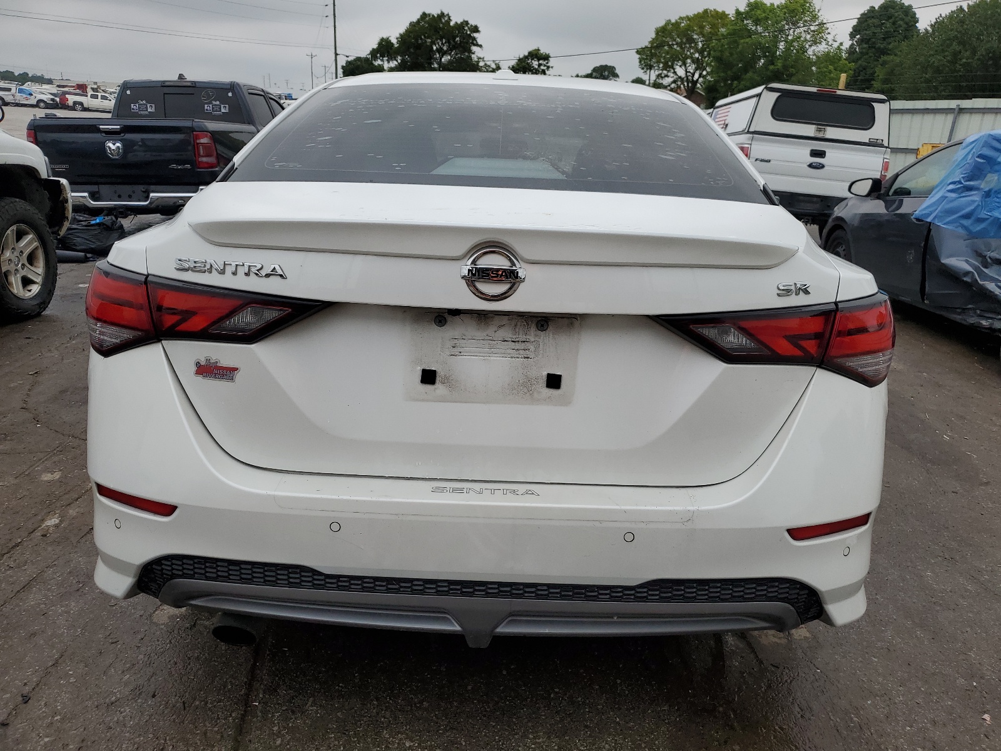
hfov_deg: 67.3
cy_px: 376
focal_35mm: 26
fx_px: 752
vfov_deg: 53.1
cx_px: 500
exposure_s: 1/2000
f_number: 1.5
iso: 50
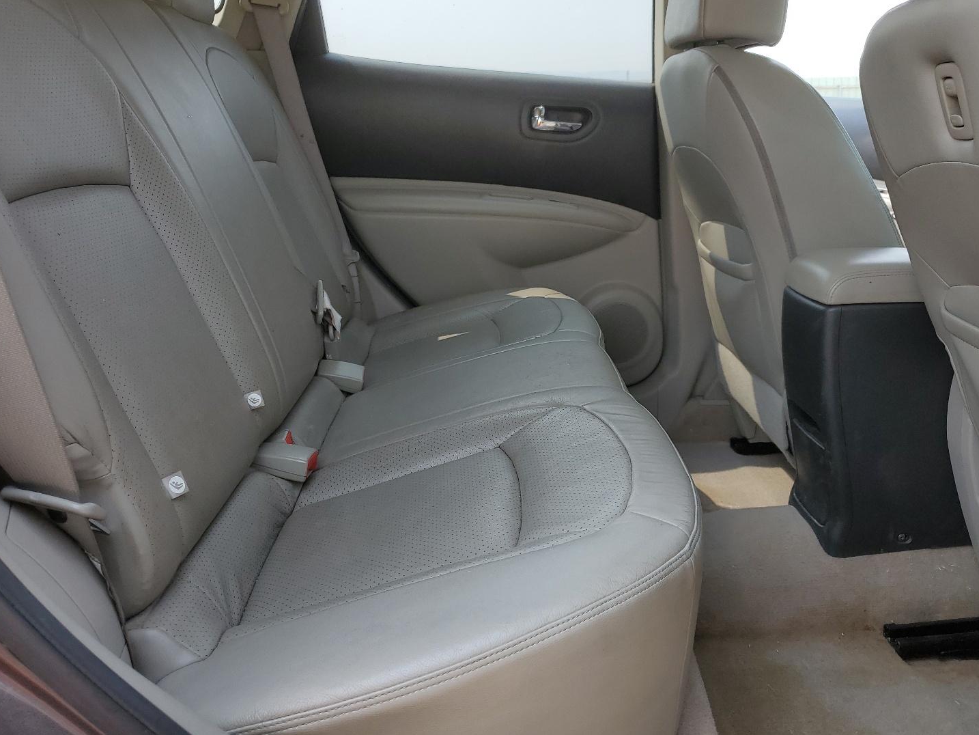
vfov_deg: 48.2
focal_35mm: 29
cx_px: 526
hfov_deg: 61.6
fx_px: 820
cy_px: 343
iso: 50
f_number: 1.5
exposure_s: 1/667
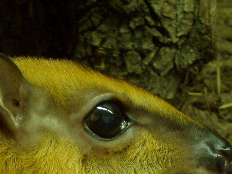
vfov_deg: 9.8
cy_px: 201
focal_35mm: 150
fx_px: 1005
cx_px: 81
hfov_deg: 13.2
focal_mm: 10.3
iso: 80
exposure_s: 1/3
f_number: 3.6
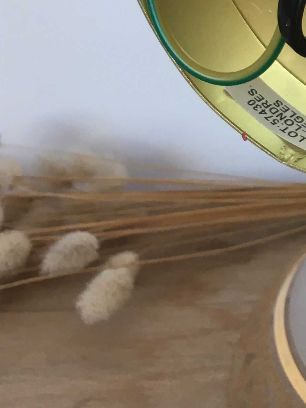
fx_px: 1108
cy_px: 77
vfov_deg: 20.6
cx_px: 437
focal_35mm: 94
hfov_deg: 14.8
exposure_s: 1/33
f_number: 2.2
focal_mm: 4.15
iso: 25
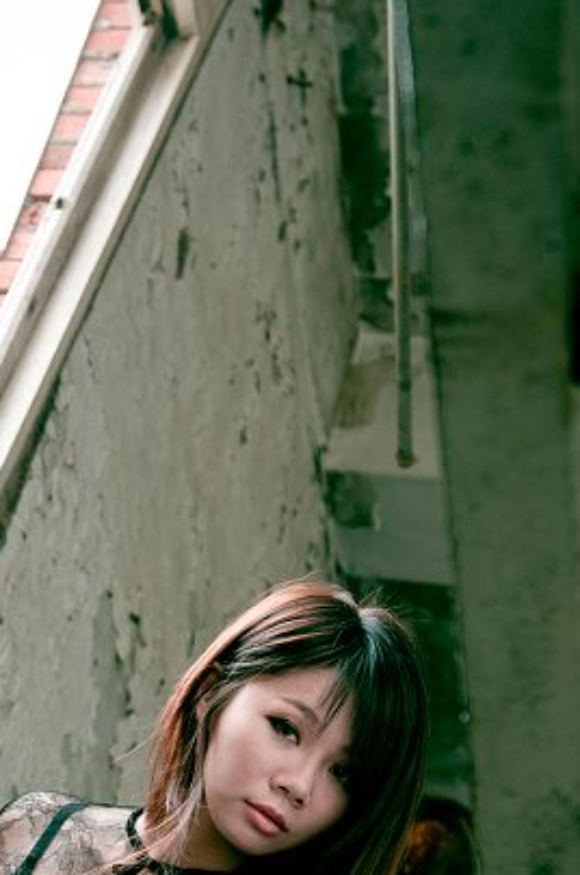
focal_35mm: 113
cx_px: -17
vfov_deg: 17.9
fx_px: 2740
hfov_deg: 11.9
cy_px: 726
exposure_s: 1/320
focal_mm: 38
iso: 800
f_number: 3.5
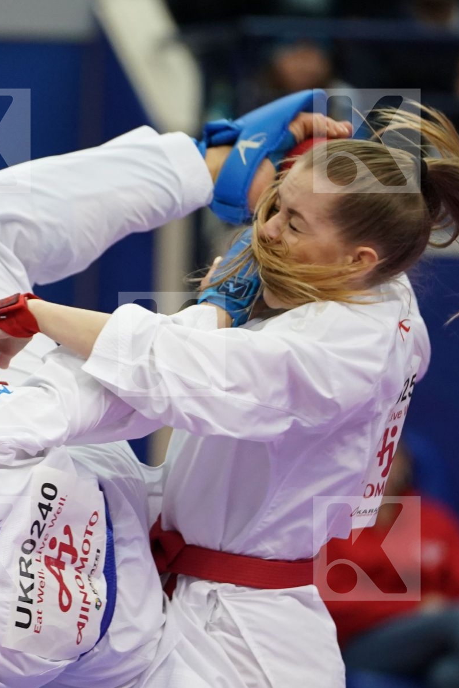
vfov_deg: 4.8
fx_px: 8280
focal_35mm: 433
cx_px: -23
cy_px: 344
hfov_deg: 3.2
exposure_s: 1/1000
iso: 2500
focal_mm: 192
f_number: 2.8
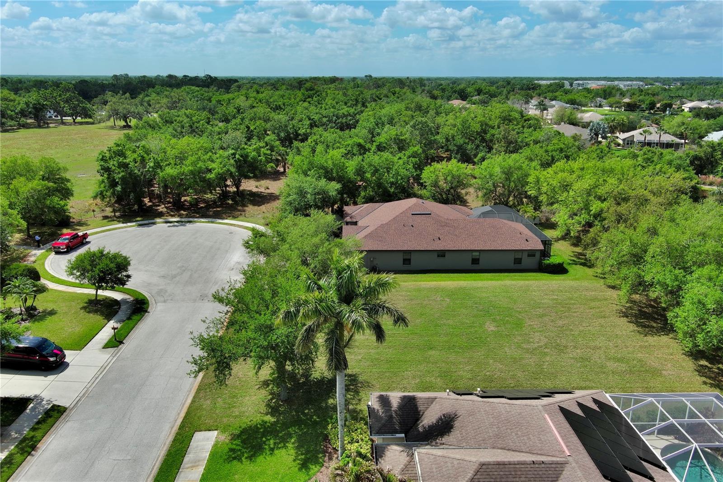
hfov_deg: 63.7
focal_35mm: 29
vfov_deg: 44.9
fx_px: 582
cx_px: 362
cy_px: 241
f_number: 9
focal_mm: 10.57
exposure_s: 1/400
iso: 100
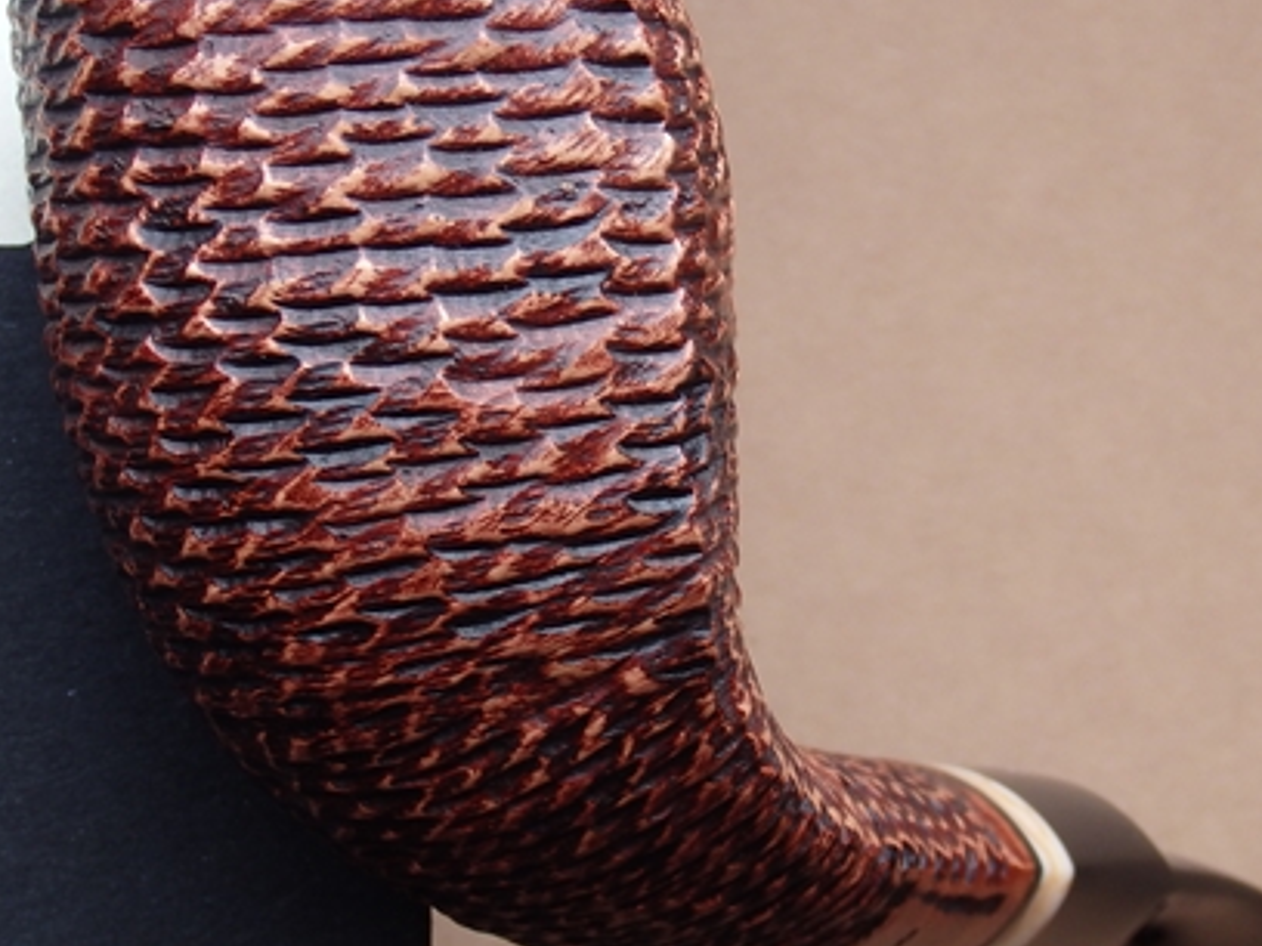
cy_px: 424
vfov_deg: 15.4
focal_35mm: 96
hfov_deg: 20.4
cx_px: 631
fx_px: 3500
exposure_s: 1/6
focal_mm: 8.9
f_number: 4
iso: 125
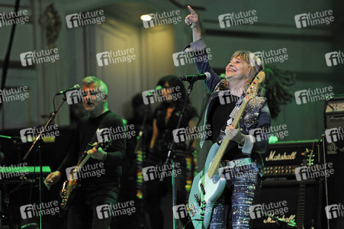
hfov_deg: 10.3
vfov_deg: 6.9
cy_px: 114
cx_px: 172
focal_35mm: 200
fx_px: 1910
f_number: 2.8
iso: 1600
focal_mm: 200
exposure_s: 1/200
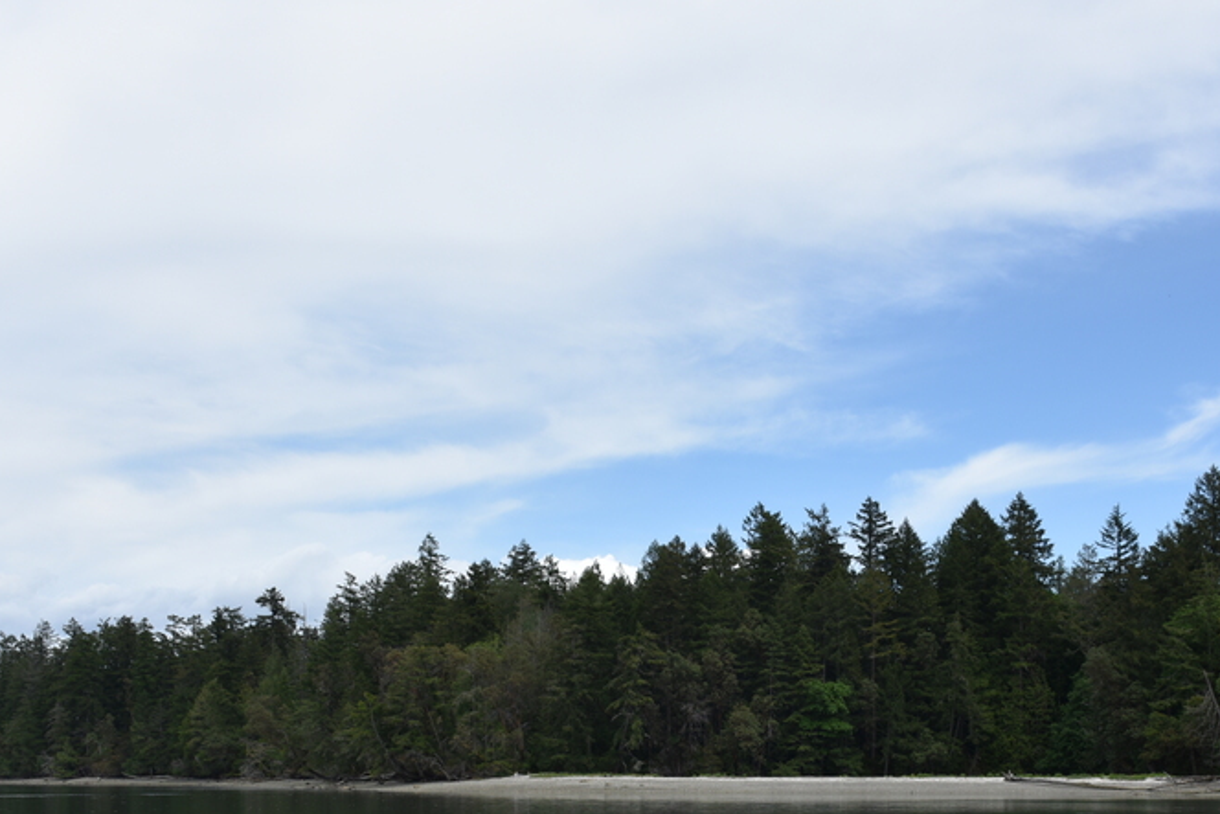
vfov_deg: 24.6
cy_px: 674
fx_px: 1830
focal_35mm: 54
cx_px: 729
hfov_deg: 36.7
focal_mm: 28
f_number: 8
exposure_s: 1/250
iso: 100
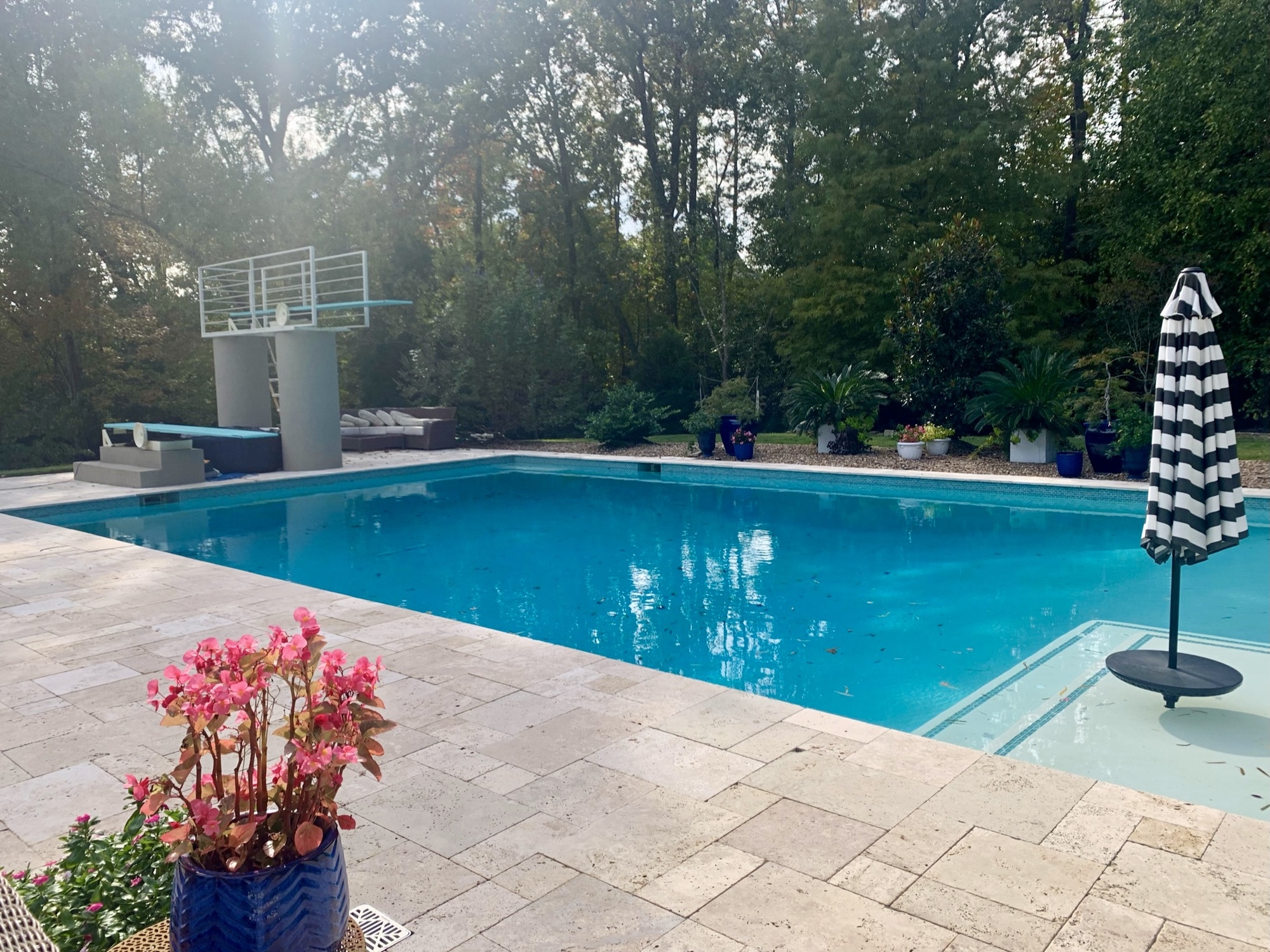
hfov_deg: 67.3
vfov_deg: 53.0
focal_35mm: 26
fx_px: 954
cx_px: 635
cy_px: 476
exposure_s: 1/954
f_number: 1.8
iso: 25
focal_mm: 4.25
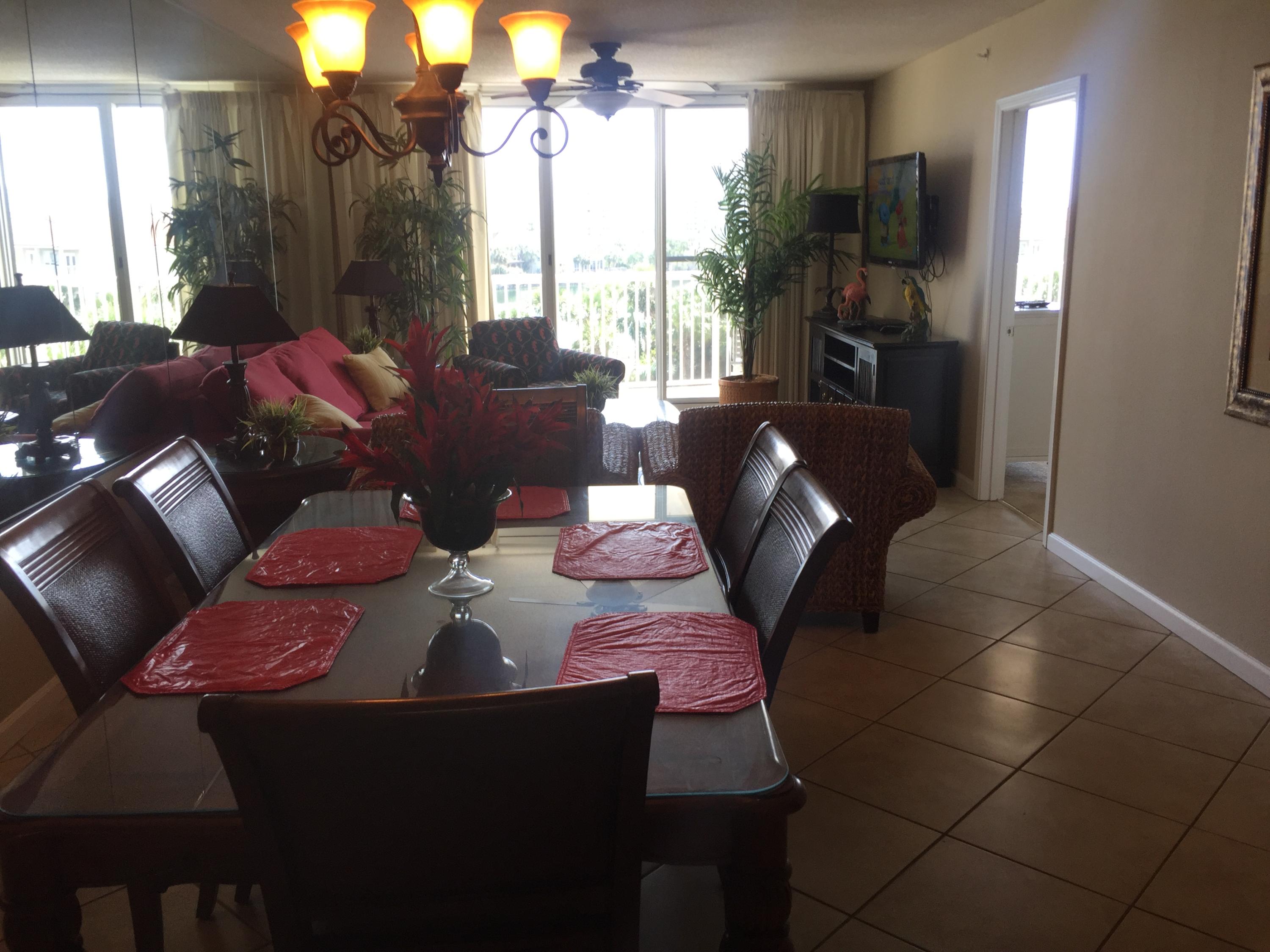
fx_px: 1064
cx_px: 635
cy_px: 476
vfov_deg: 48.2
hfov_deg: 61.7
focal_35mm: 29
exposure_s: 1/60
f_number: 2.2
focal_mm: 4.15
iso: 32
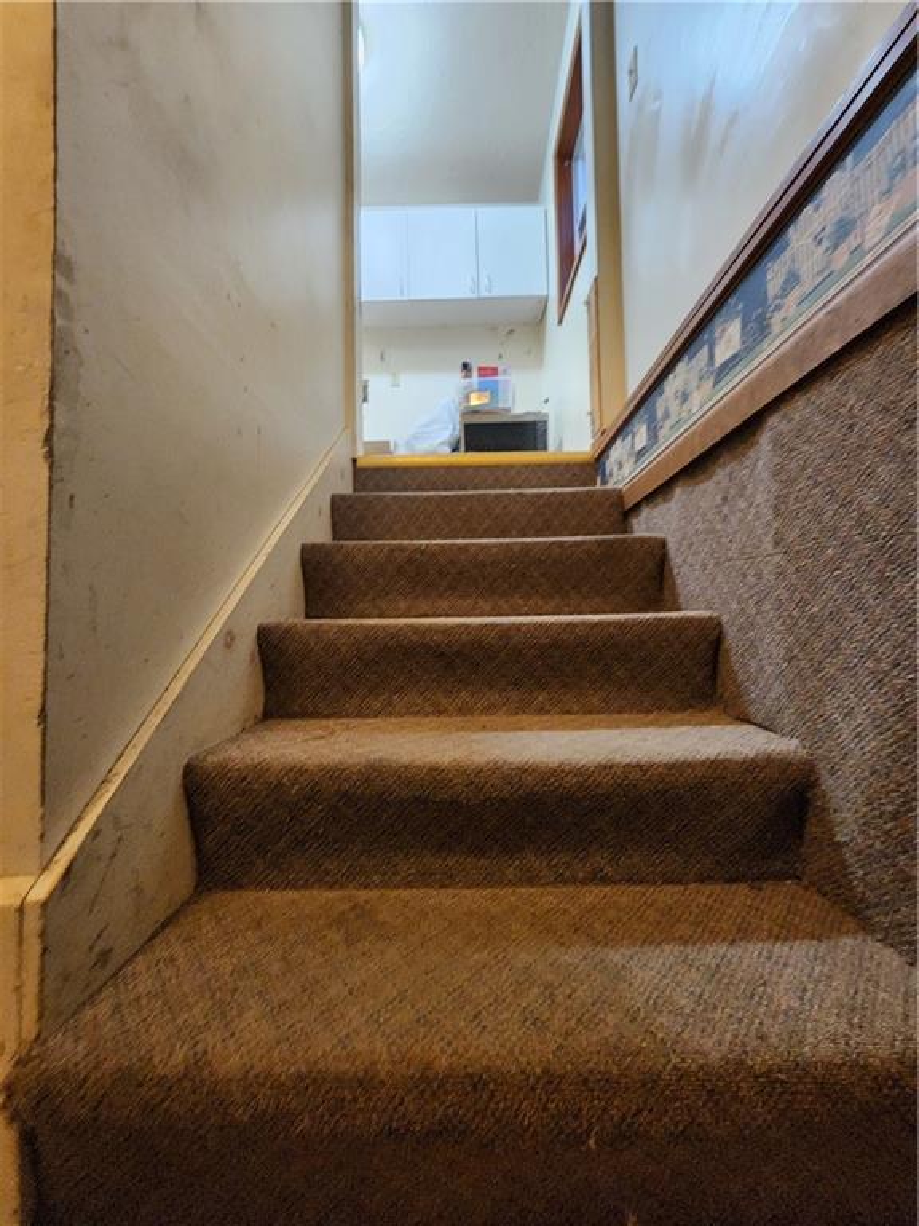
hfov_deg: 89.9
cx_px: 460
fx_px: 460
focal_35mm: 13
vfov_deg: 106.2
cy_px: 613
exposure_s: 1/30
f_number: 2.2
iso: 640
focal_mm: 2.2
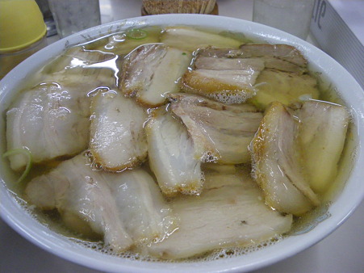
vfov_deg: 39.6
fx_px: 378
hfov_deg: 51.4
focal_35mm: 36
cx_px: 182
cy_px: 136
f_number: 3.5
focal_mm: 6.3
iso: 500
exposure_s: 1/50
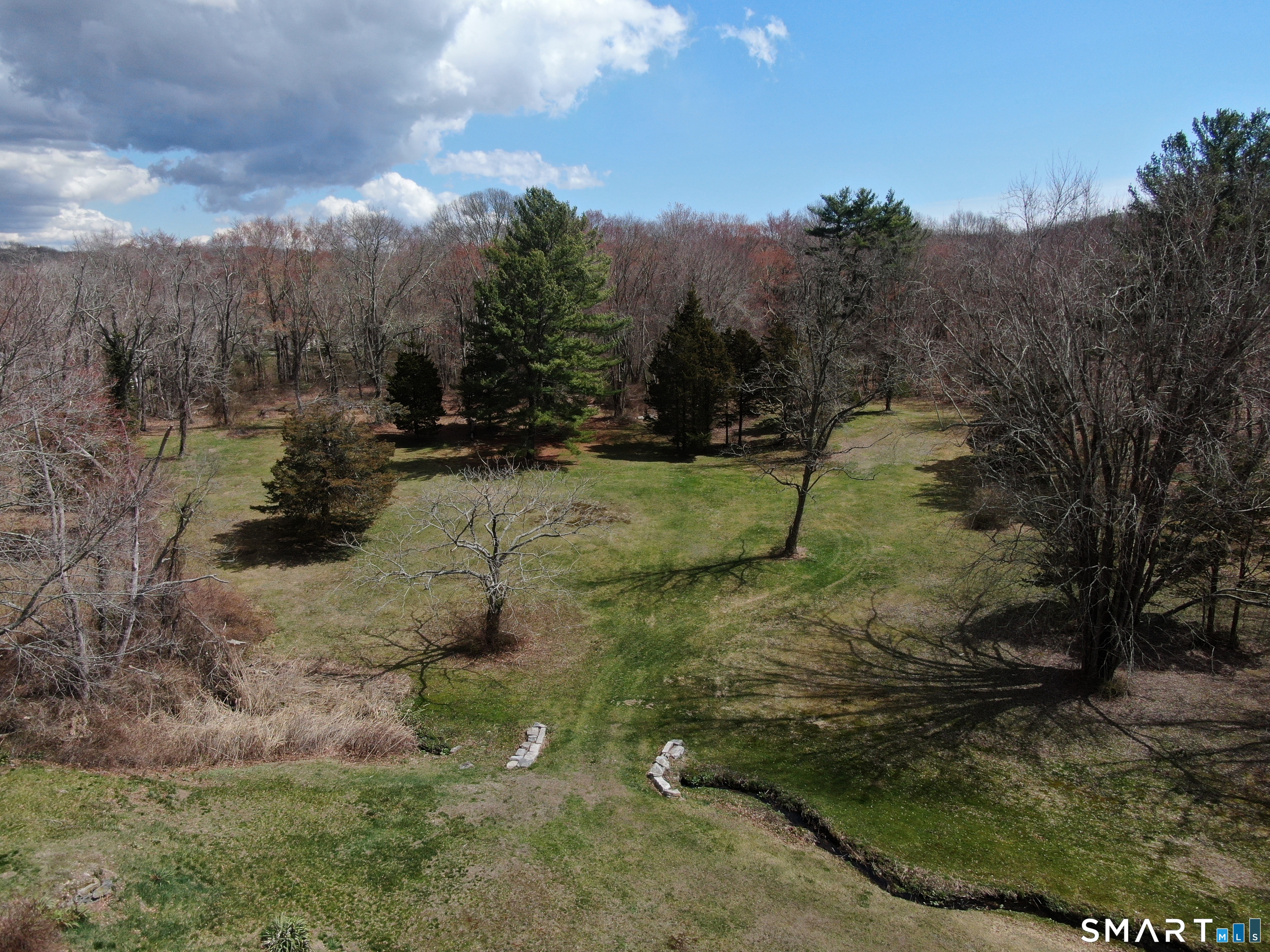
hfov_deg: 71.6
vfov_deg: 56.8
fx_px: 881
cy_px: 476
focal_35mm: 24
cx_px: 635
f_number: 2.8
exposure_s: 1/1600
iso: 100
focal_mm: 4.39
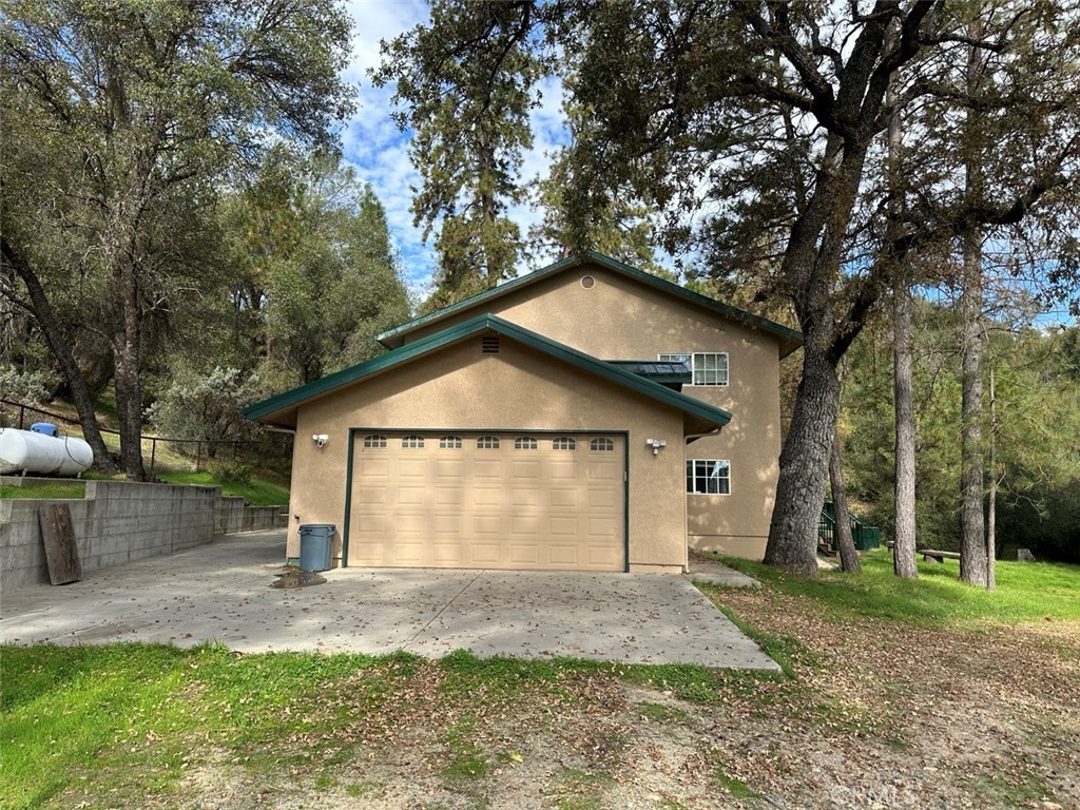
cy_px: 405
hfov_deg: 71.6
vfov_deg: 56.8
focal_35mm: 24
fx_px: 749
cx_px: 540
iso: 80
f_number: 1.78
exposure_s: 1/1692
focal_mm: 6.86
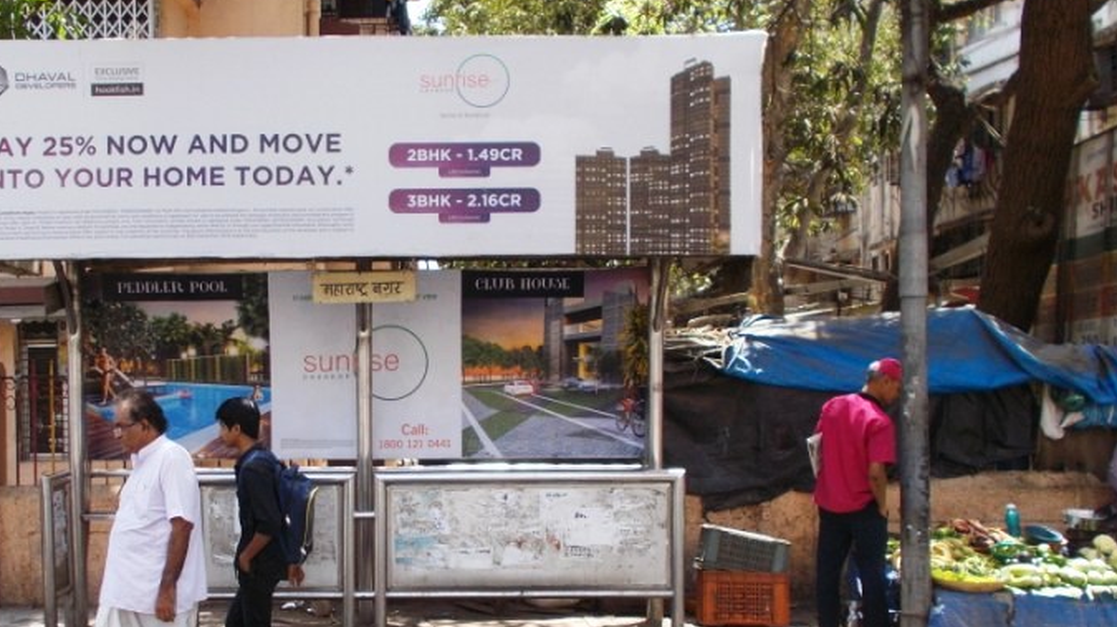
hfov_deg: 46.7
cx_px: 386
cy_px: 399
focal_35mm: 43
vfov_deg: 27.6
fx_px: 1273
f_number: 3.2
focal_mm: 4.6
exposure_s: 1/200
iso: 80
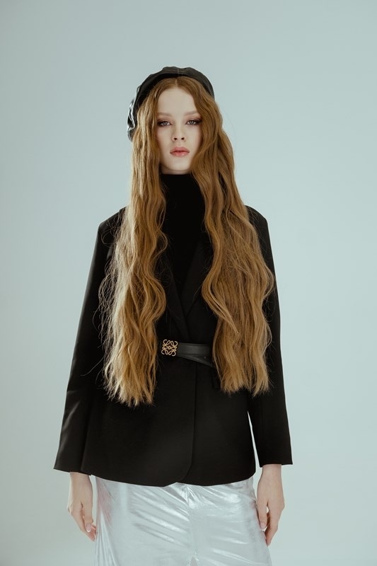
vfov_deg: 44.1
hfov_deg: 30.2
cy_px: 283
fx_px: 698
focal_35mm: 44
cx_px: 188
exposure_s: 1/160
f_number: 5.6
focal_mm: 29.6
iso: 100
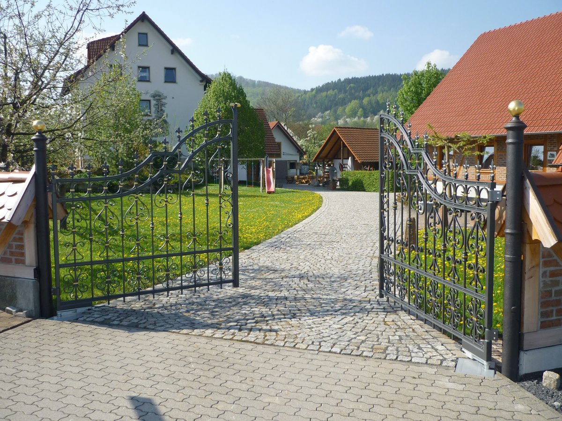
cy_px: 210
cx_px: 281
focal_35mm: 33
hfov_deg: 55.4
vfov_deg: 42.9
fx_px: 536
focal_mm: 5.5
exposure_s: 1/1000
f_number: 2.8
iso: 80
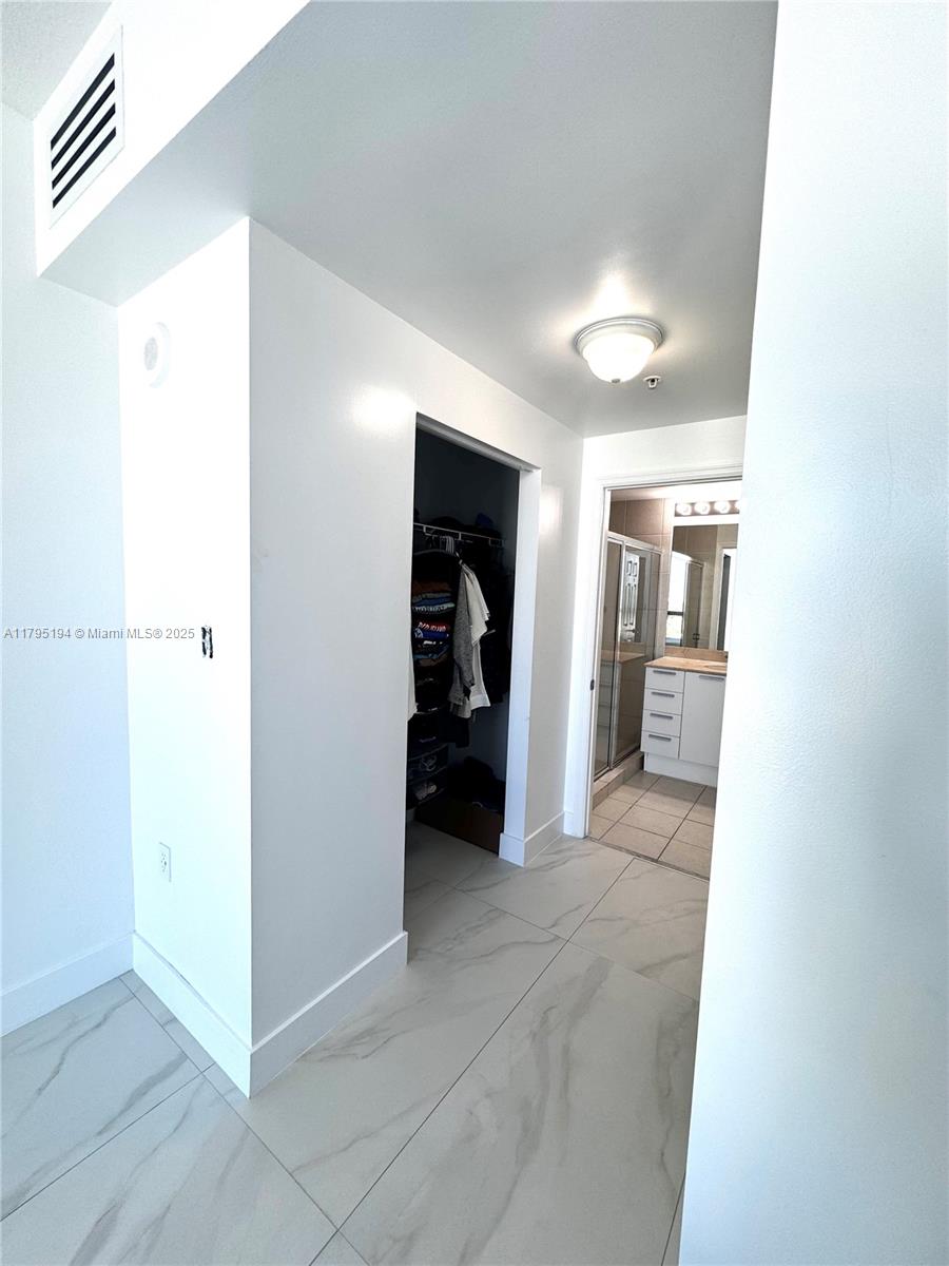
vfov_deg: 102.1
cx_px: 474
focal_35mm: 14
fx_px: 512
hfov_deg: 85.7
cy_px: 633
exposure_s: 1/120
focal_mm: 2.22
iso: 50
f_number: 2.2
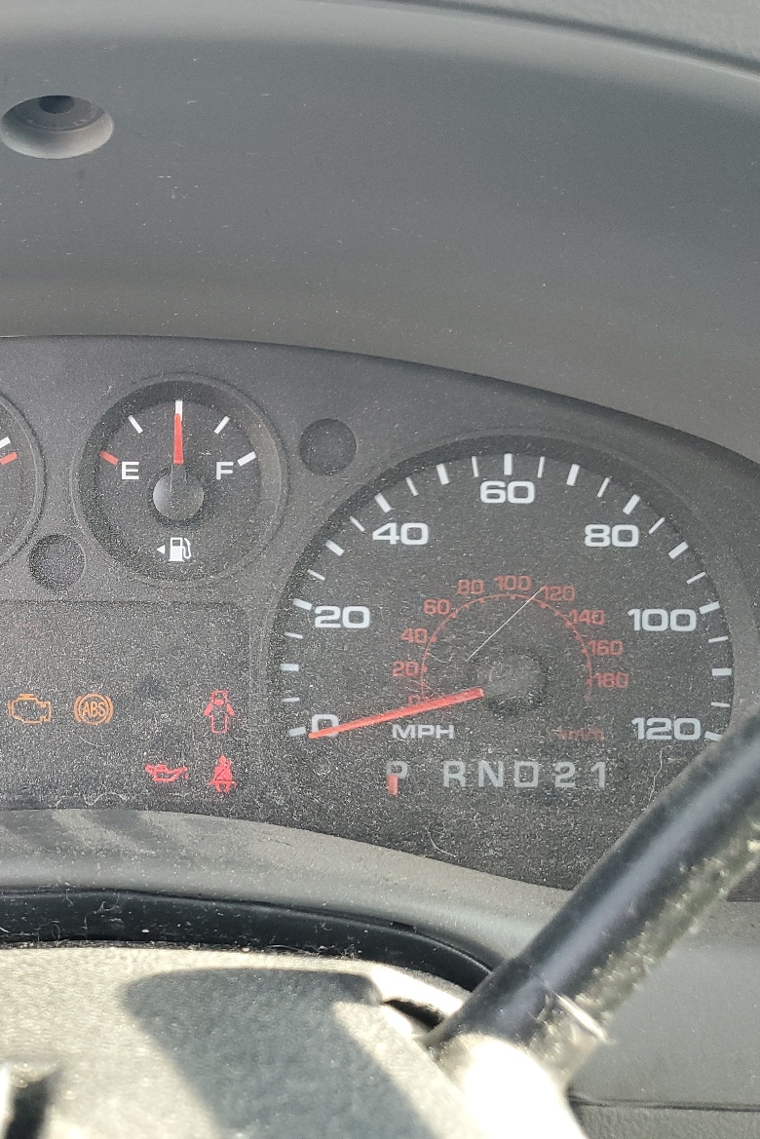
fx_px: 1171
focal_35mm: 37
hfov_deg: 33.9
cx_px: 67
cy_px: 582
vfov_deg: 51.9
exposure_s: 1/120
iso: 96
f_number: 1.5
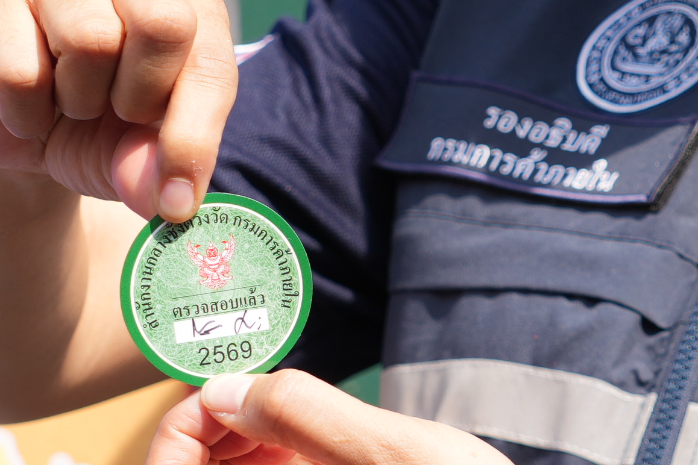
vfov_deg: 4.7
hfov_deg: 7.1
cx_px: 535
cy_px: 14
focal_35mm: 291
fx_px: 5642
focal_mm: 60
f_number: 4.5
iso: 100
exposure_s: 1/200
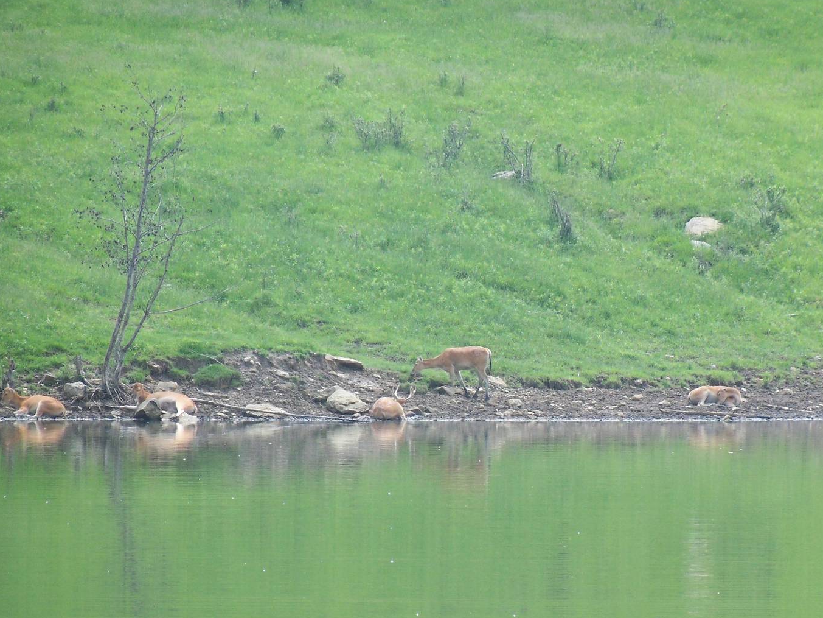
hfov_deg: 6.8
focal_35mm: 292
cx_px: 475
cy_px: 324
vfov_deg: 5.1
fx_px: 6943
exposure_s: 1/500
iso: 250
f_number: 4.4
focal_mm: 43.8
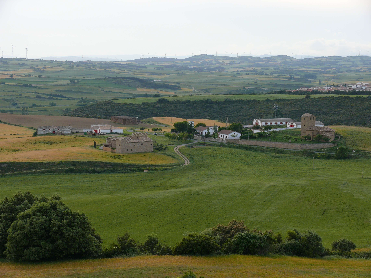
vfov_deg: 18.4
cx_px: 186
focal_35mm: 80
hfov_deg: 24.4
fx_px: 857
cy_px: 139
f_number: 4
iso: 100
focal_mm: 16.8
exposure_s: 1/250
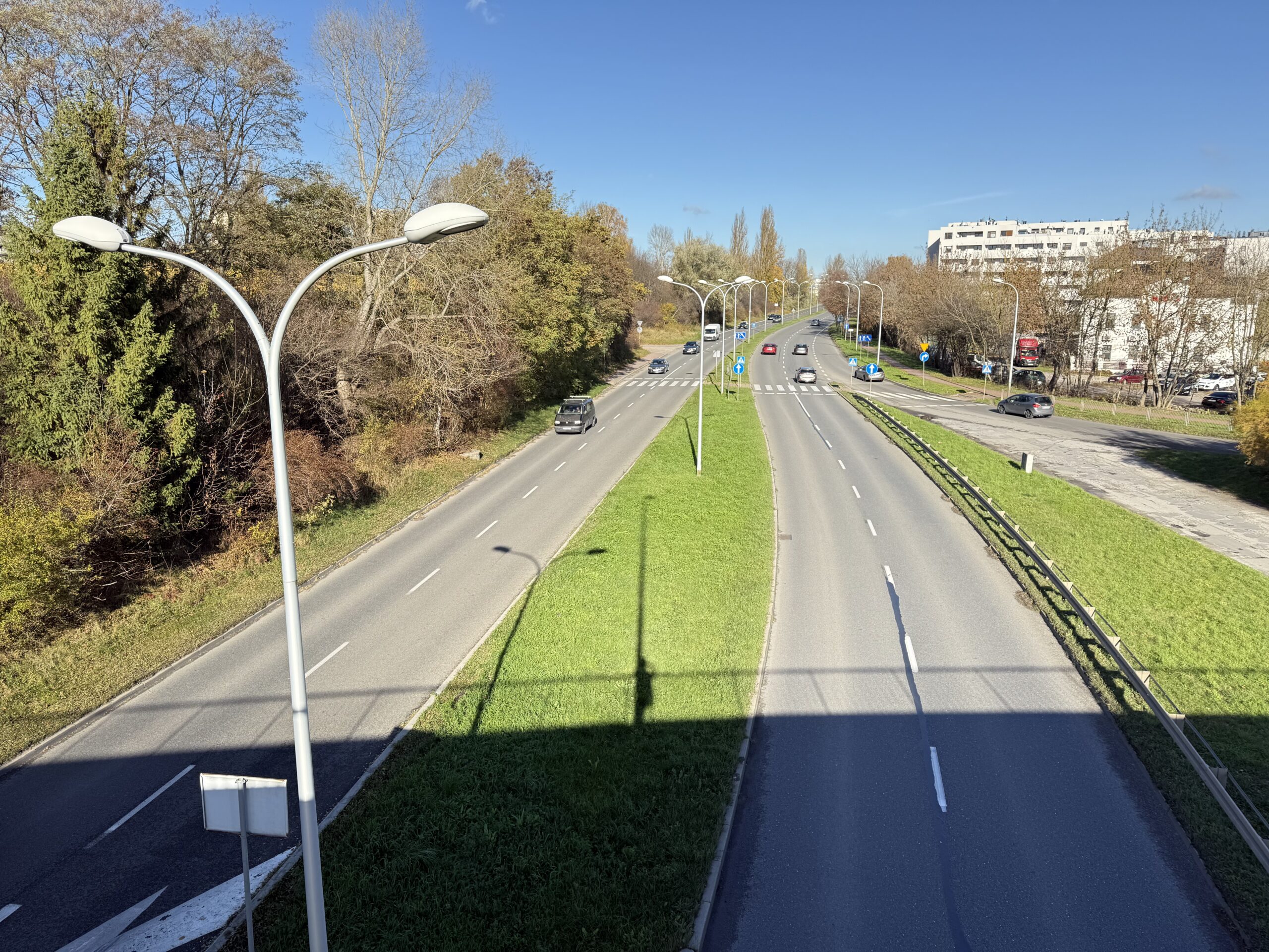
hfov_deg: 71.6
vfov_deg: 56.8
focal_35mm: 24
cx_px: 634
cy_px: 476
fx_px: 880
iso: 80
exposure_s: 1/2445
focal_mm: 6.76
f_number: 1.78
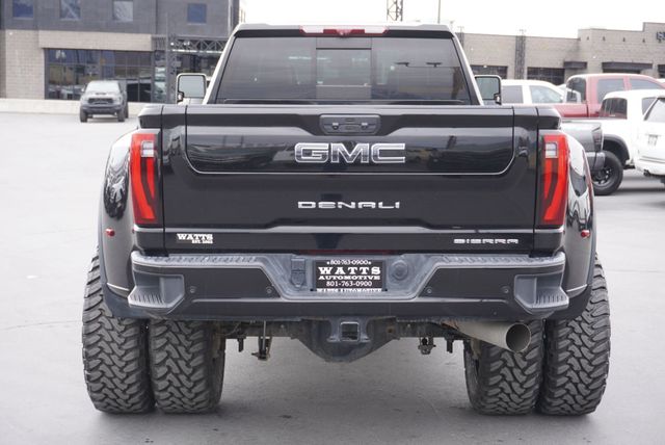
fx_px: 1137
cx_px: 332
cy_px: 222
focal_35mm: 62
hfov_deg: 32.6
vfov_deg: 22.1
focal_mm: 41
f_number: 5.6
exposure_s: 1/80
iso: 160
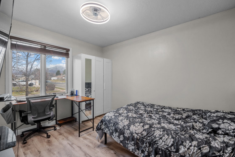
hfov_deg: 98.3
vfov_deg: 75.4
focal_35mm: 16
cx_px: 123
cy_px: 81
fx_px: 101
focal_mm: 14.5
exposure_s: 1/1.67
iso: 500
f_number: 8
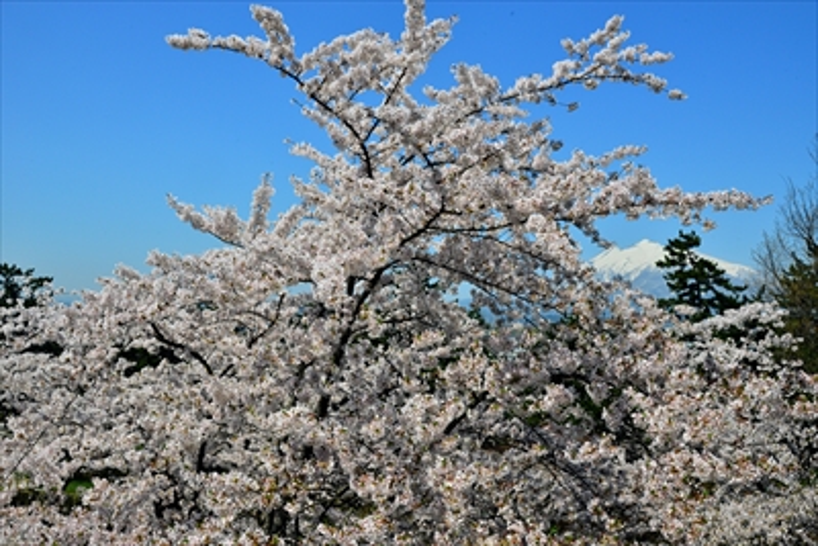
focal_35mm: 34
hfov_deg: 55.8
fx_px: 773
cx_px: 409
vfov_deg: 38.9
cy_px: 273
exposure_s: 1/640
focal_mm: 34
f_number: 13
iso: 400
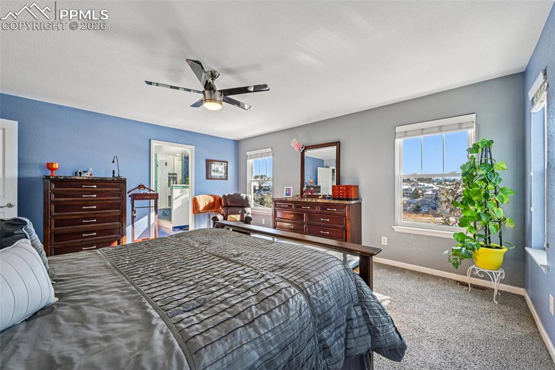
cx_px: 278
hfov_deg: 104.3
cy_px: 185
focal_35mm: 14
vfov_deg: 81.2
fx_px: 216
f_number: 13
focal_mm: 14
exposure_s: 1/15
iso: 280
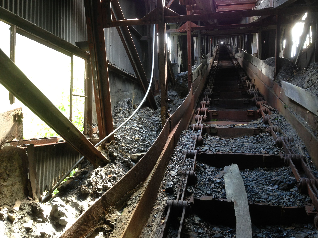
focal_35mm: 33
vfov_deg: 42.9
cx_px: 159
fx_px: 303
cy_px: 119
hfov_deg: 55.4
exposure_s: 1/20
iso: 64
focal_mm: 4.13
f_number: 2.4
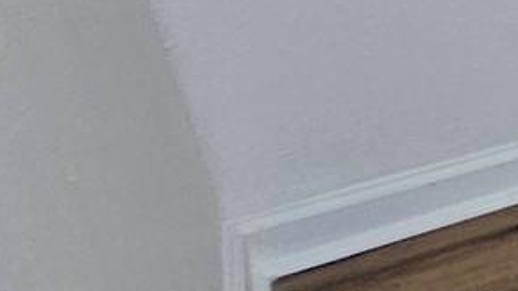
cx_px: 1708
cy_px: -211
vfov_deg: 11.4
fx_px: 1373
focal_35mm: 100
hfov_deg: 10.3
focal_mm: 2.2
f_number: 2.2
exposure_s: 1/60
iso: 64
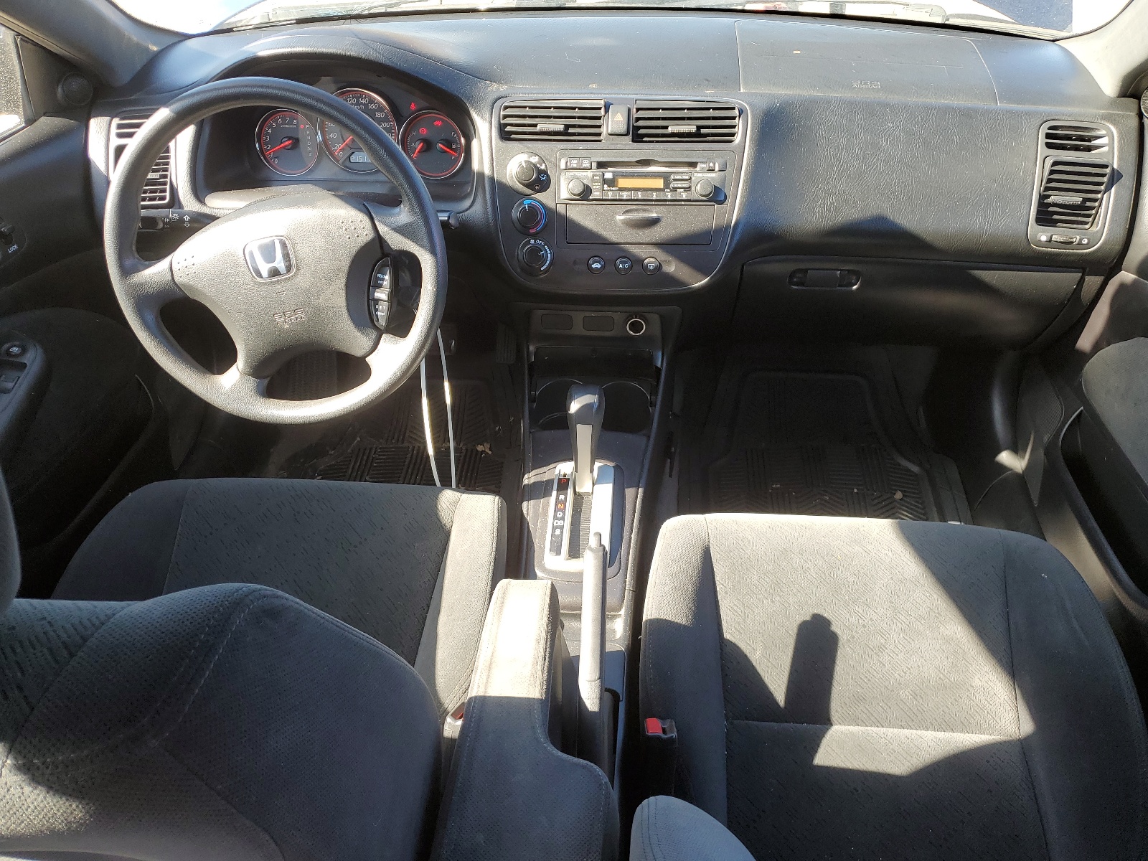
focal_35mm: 26
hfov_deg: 67.3
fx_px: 862
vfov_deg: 53.1
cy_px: 430
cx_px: 574
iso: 50
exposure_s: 1/164
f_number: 1.5
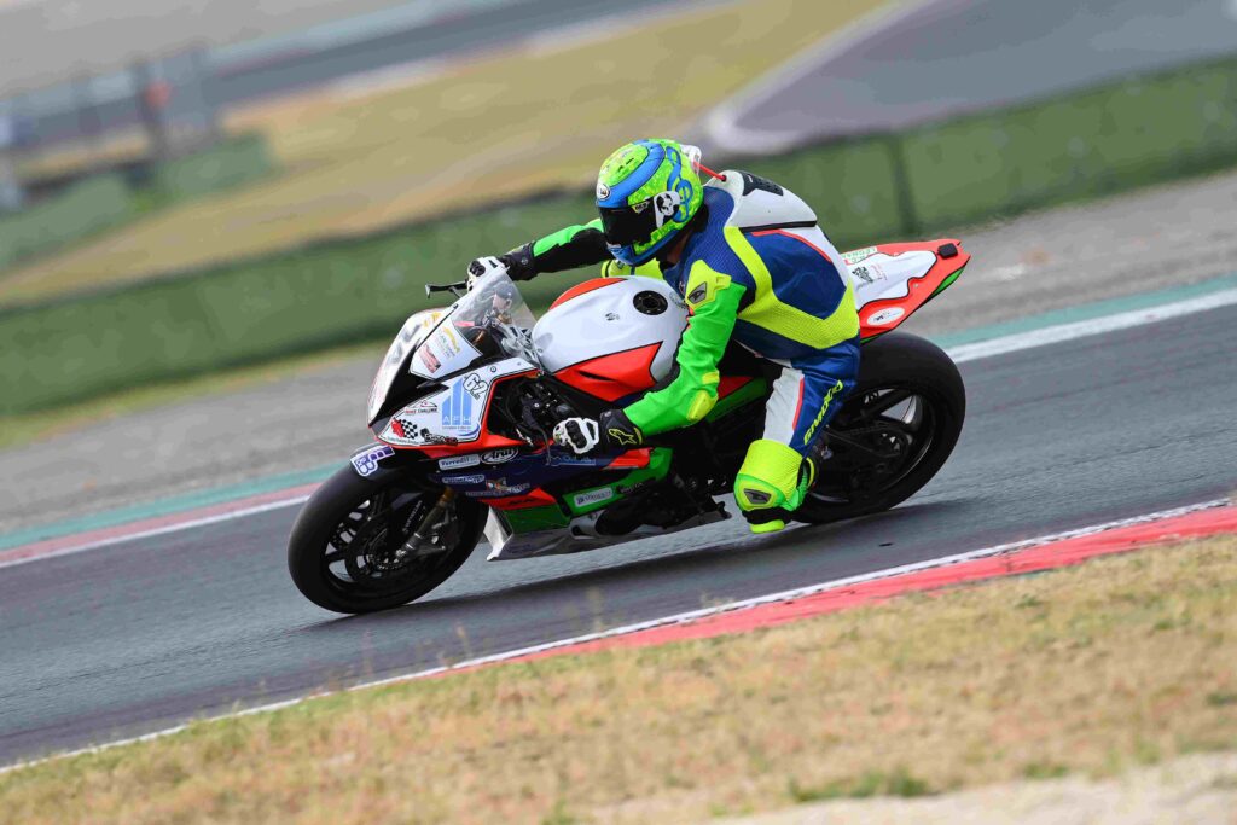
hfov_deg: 4.1
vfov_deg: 2.8
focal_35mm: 500
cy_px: 412
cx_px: 618
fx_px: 17182
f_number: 6.3
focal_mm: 500
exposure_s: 1/1000
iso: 800
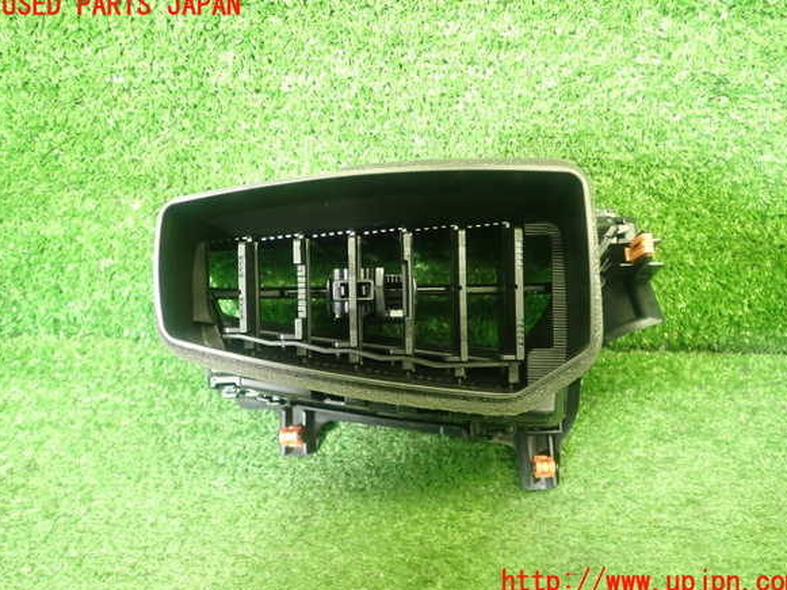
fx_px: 704
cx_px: 401
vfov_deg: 45.4
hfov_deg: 58.4
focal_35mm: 31
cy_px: 294
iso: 400
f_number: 2.3
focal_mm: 5.4
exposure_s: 1/30
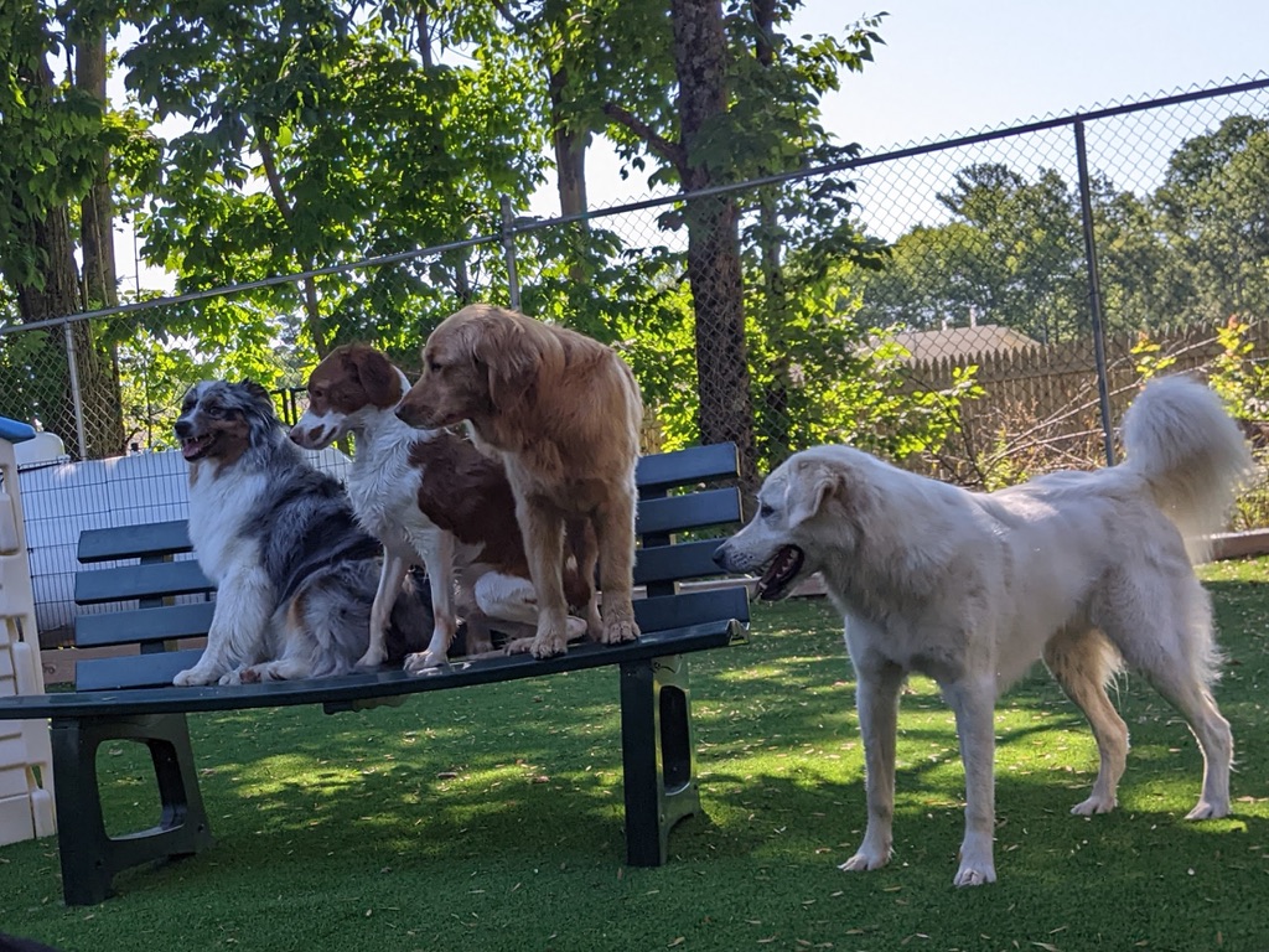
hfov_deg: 65.3
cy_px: 476
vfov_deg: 51.4
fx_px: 990
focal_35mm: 27
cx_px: 634
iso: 57
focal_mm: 4.44
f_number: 1.8
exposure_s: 1/1957
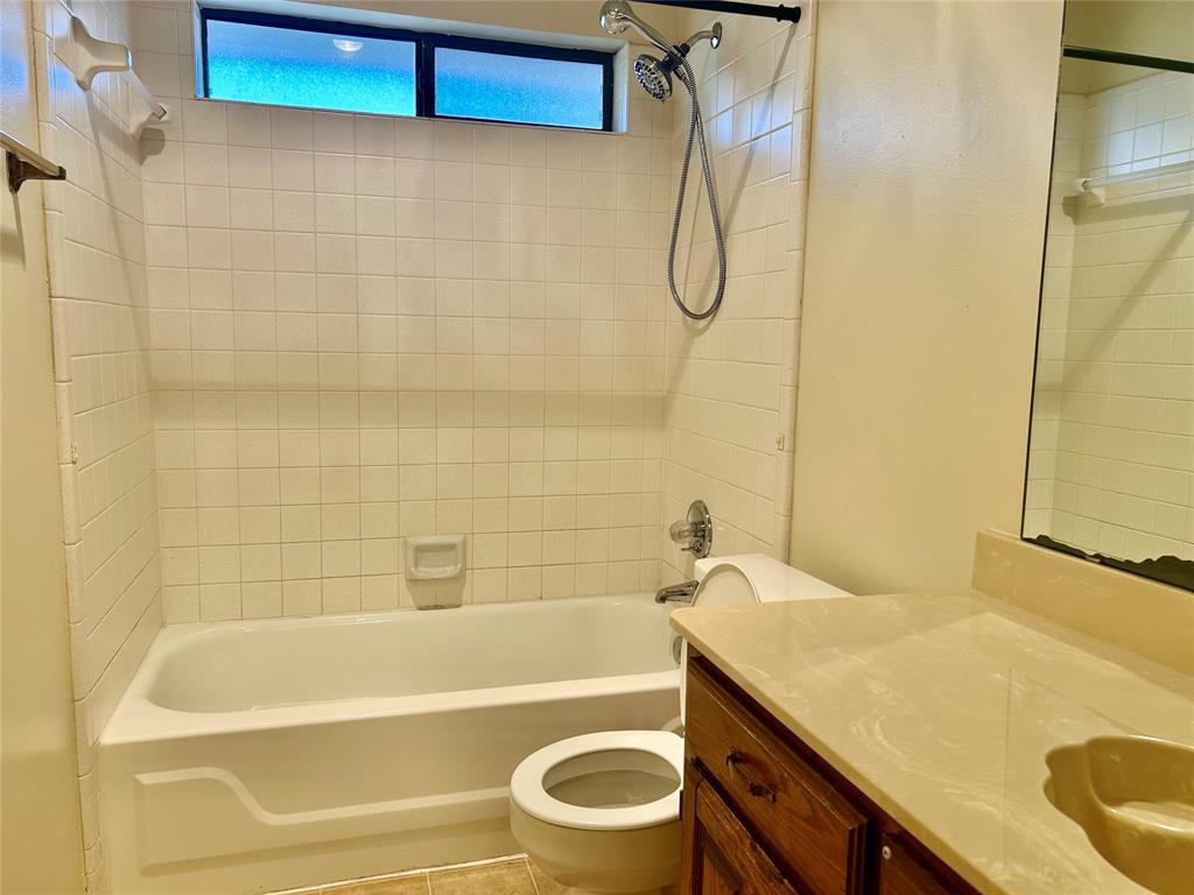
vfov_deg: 53.1
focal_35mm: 26
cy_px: 448
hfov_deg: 67.3
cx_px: 597
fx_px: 897
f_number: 1.5
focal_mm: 5.7
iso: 80
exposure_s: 1/60
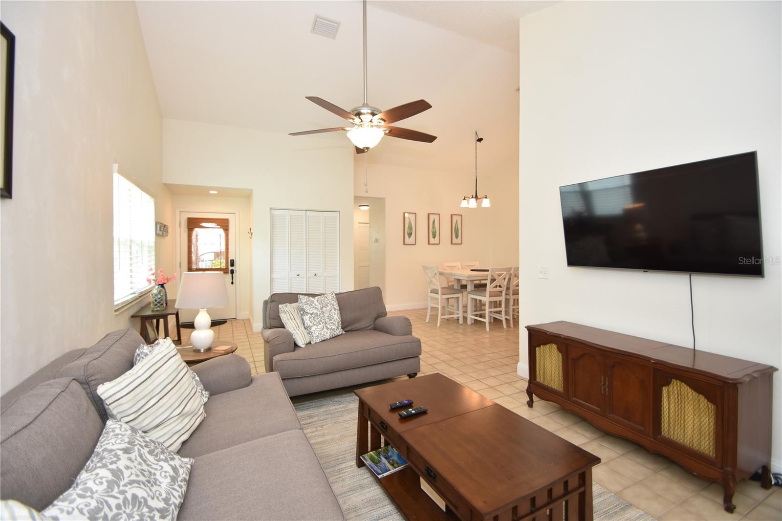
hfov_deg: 100.4
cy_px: 260
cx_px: 391
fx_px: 326
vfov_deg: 77.3
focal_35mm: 15
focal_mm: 10
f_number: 4
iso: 360
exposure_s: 1/60
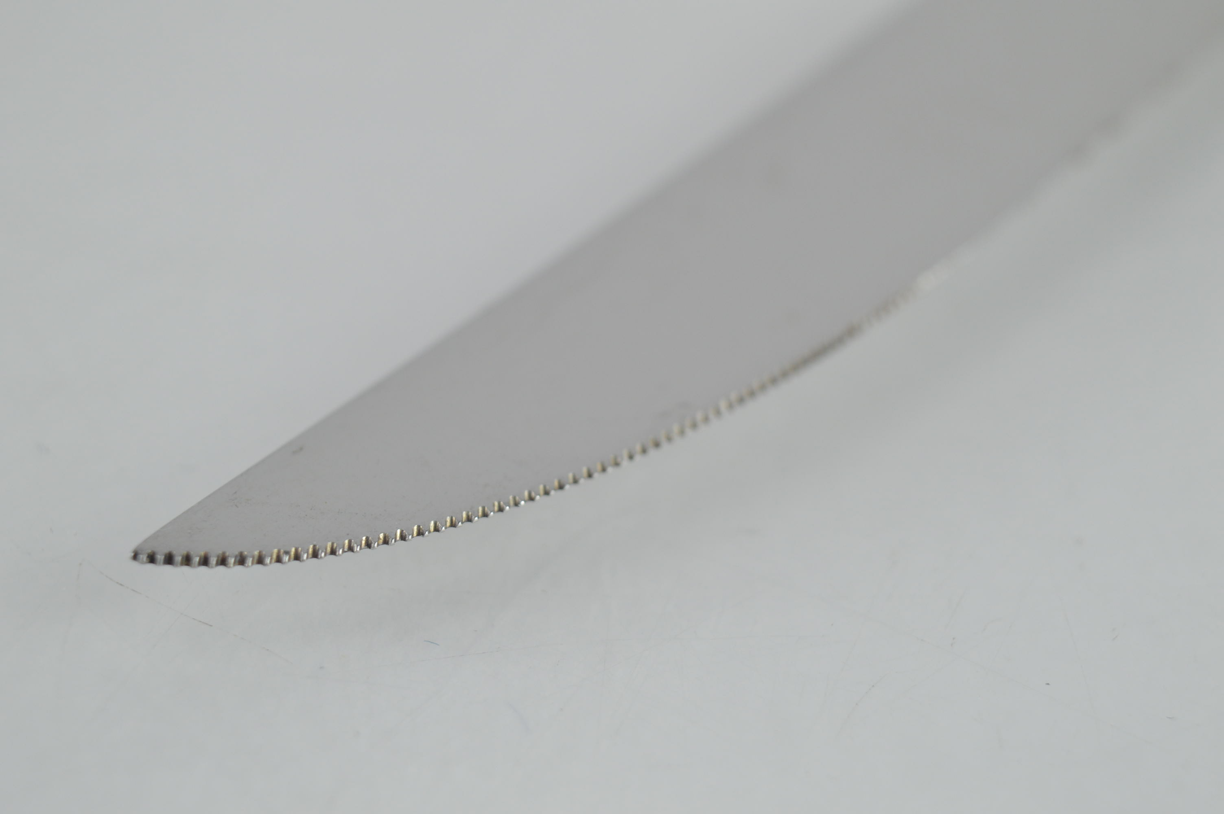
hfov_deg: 24.6
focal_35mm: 82
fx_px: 2802
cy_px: 407
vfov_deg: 16.5
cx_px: 612
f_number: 5.6
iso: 400
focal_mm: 55
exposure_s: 1/60
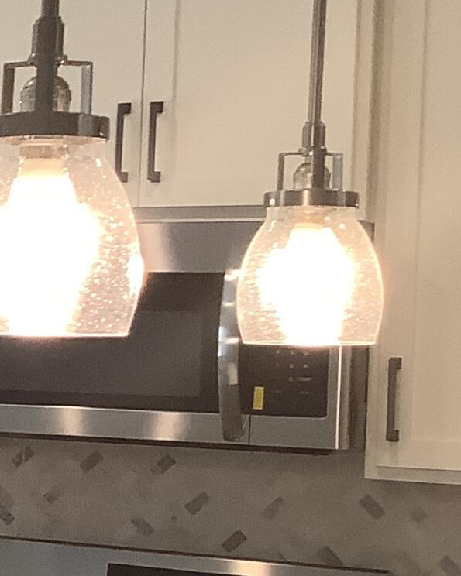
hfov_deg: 10.9
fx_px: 2081
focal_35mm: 122
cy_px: 402
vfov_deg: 15.7
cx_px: -611
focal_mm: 3.3
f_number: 2.4
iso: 64
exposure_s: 1/60
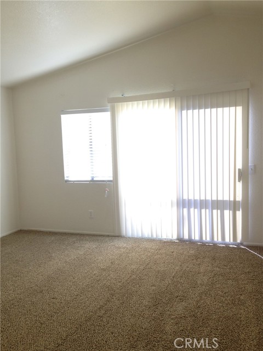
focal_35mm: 33
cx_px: 132
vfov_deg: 55.4
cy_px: 176
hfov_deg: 42.9
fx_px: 334
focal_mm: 4.12
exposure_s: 1/40
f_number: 2.4
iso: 50
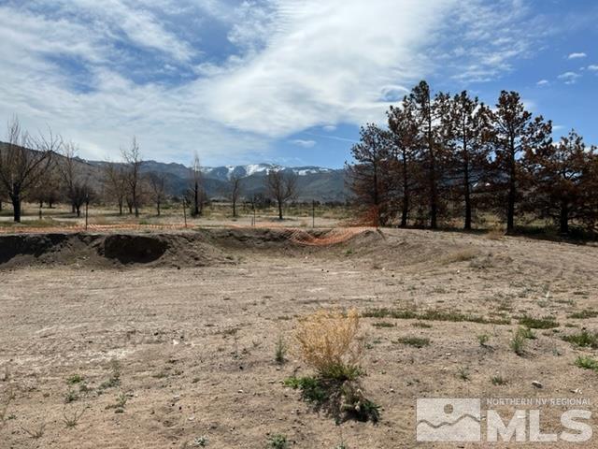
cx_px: 299
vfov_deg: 53.1
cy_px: 224
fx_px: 449
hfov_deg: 67.3
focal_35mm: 26
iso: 50
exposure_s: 1/11364
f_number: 1.5
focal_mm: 5.7
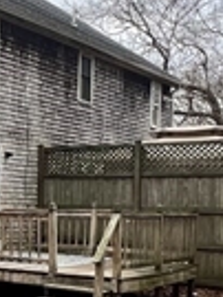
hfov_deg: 16.1
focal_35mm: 74
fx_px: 637
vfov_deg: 26.2
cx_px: -205
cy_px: 198
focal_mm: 1.57
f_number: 1.8
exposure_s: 1/99
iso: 40
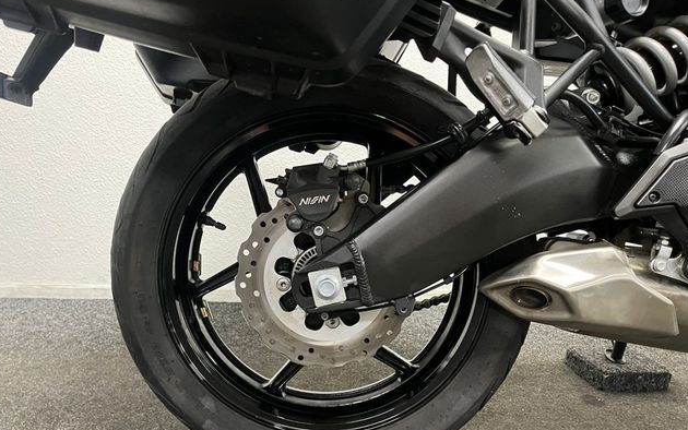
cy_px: 254
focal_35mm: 28
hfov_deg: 66.5
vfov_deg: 44.4
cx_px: 342
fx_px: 525
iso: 400
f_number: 1.6
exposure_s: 1/33
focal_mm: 5.1
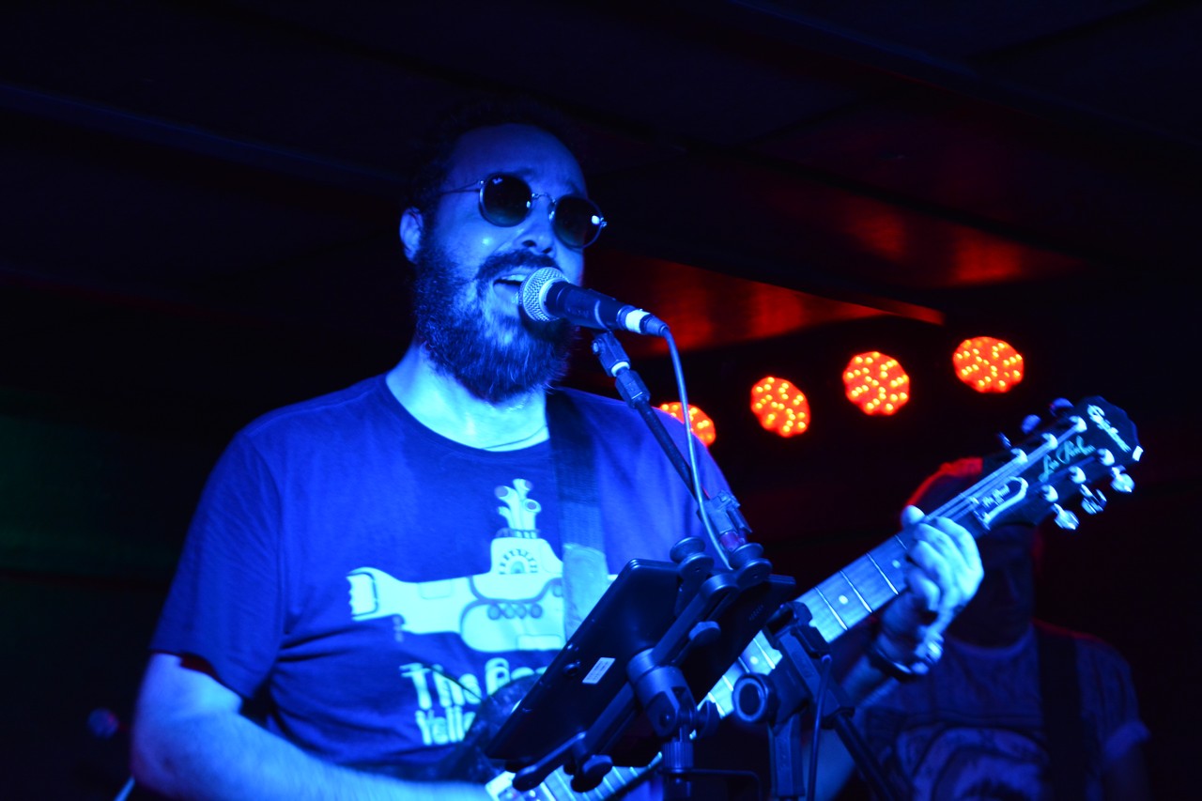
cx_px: 601
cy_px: 400
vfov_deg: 16.5
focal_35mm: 82
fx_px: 2754
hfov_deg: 24.6
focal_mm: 55
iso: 1000
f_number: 5.6
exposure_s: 1/20
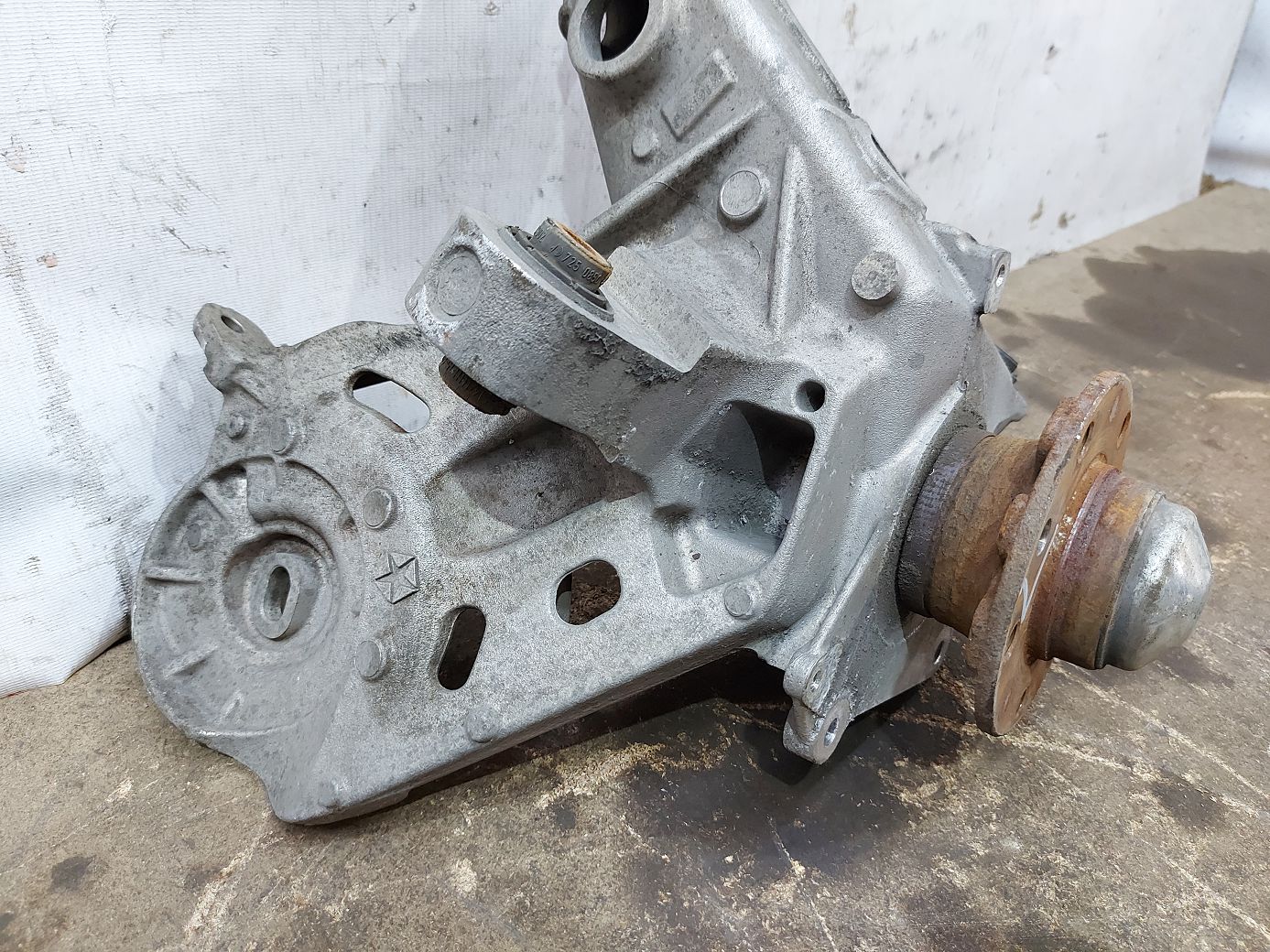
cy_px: 476
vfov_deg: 56.8
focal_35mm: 24
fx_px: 880
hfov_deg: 71.6
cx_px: 635
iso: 250
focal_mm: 5.23
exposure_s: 1/50
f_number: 1.8
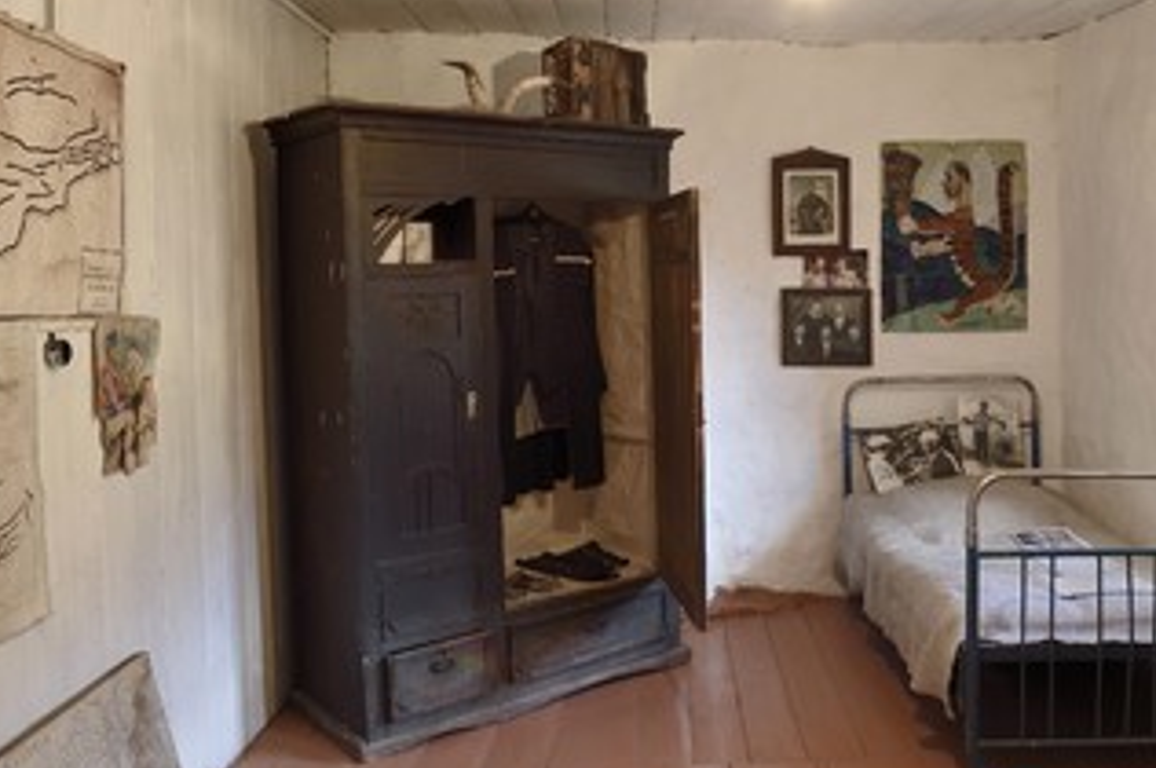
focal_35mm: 32
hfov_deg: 58.6
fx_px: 1026
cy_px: 333
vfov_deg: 41.0
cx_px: 642
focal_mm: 24
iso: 1600
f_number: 7.1
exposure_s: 1/15
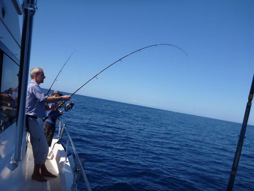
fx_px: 205
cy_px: 96
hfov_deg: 63.5
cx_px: 127
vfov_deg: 49.7
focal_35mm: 28
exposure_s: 1/1000
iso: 100
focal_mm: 4.9
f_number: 3.3
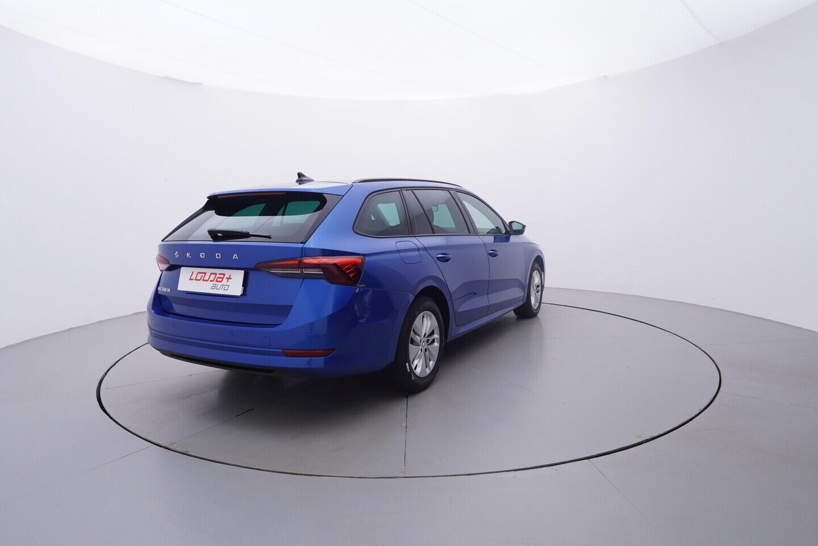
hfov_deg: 77.3
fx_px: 512
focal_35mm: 22
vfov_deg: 56.2
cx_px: 409
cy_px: 273
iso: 200
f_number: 5
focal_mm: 15
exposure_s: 1/80
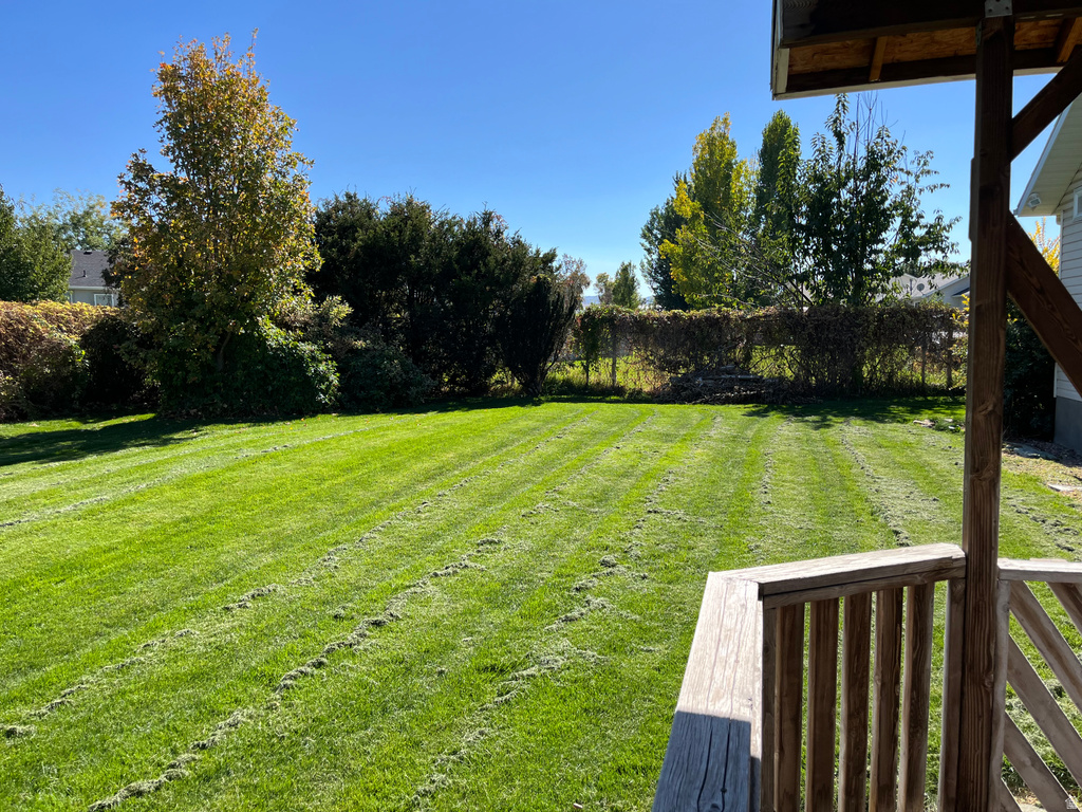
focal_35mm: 26
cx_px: 541
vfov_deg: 53.1
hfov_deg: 67.3
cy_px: 406
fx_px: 813
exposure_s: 1/2513
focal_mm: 5.1
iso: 50
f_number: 1.6
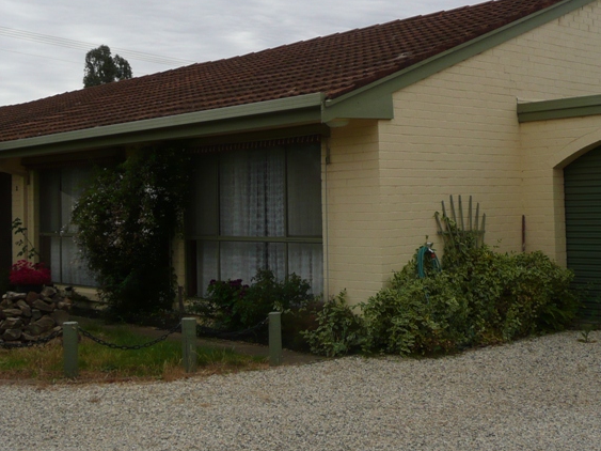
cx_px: 314
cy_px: 170
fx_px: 937
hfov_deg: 35.5
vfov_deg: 26.9
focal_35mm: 54
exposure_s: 1/1000
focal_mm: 6.2
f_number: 3.8
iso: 100
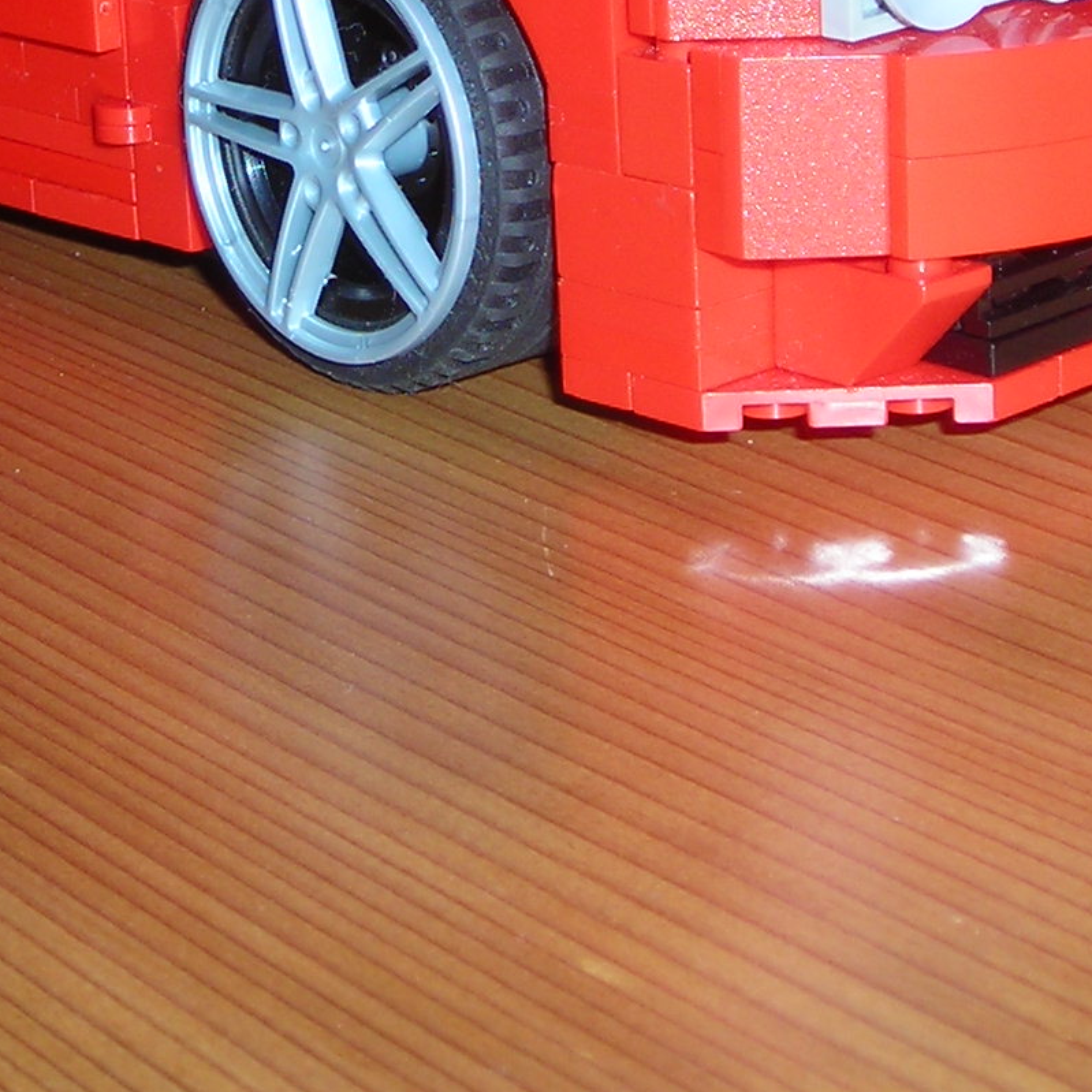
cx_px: 472
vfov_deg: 15.6
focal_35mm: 109
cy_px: -101
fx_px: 3890
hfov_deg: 16.0
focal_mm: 6.3
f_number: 3.2
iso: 50
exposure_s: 1/60.1
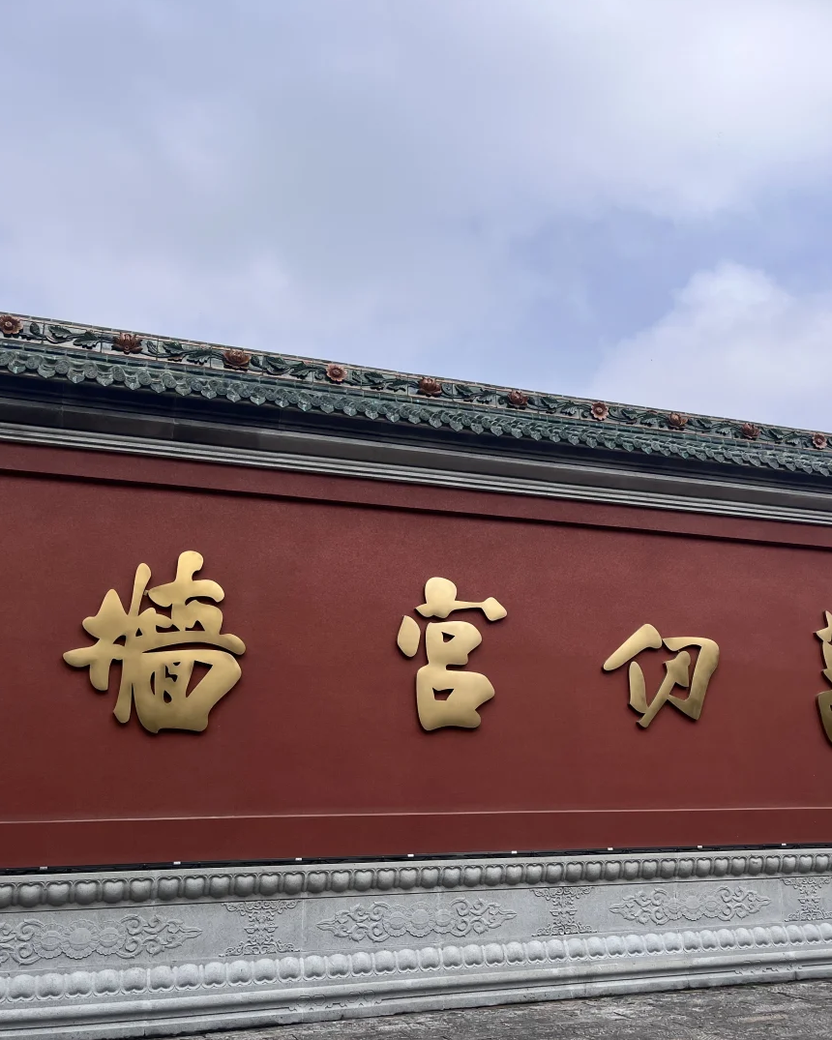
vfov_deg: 52.8
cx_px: 507
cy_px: 520
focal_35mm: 34
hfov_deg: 43.1
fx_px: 1047
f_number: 1.6
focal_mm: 5.1
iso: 50
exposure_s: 1/2268
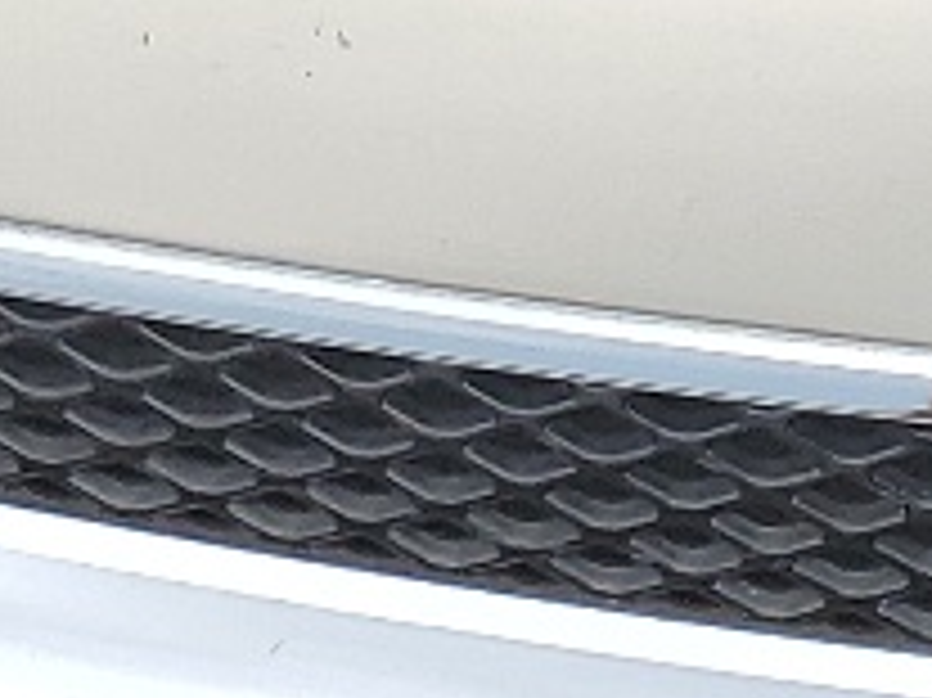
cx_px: 1648
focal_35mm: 201
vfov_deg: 6.6
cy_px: -1491
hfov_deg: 9.4
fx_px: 5409
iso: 50
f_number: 1.5
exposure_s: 1/1000
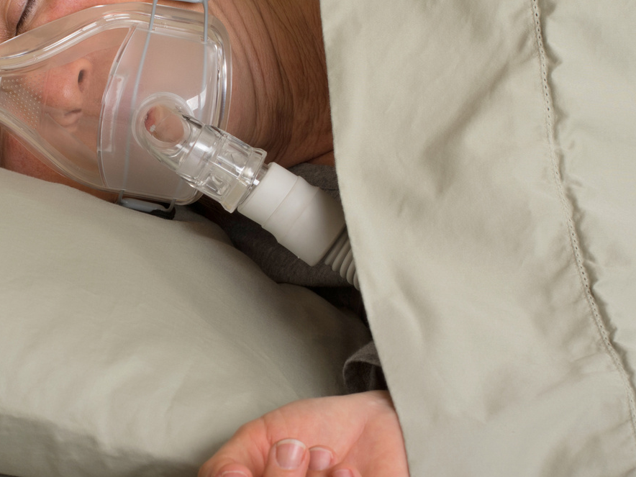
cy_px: 180
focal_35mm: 163
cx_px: 100
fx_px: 2995
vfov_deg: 9.1
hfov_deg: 12.1
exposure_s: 1/160
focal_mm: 50
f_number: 8
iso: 100
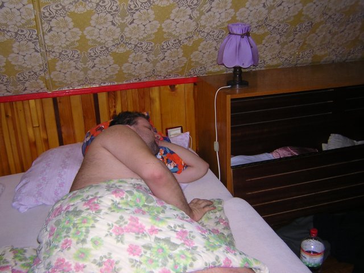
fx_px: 379
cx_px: 182
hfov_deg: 51.4
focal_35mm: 36
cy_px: 136
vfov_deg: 39.7
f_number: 2.6
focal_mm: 4.7
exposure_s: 1/60.1
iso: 100
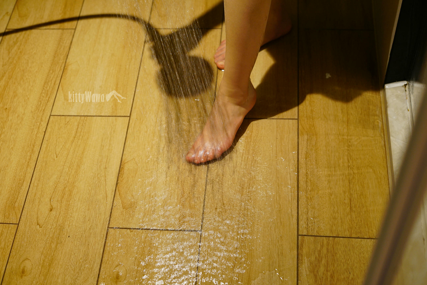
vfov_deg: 27.0
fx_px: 593
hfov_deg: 39.6
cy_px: 142
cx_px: 214
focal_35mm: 50
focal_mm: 50
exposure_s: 1/60
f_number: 3.5
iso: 500
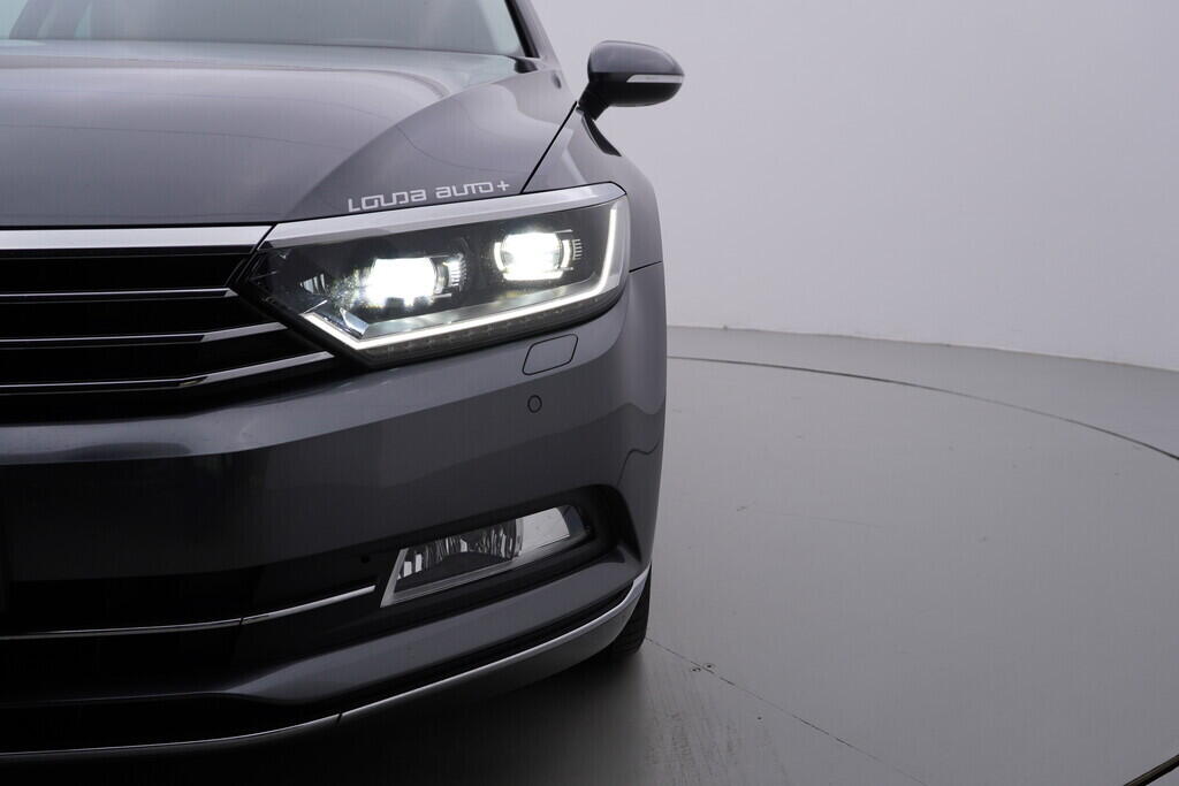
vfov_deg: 36.9
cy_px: 393
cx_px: 590
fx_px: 1179
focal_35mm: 36
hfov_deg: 53.1
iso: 125
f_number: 4.5
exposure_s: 1/100
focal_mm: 24
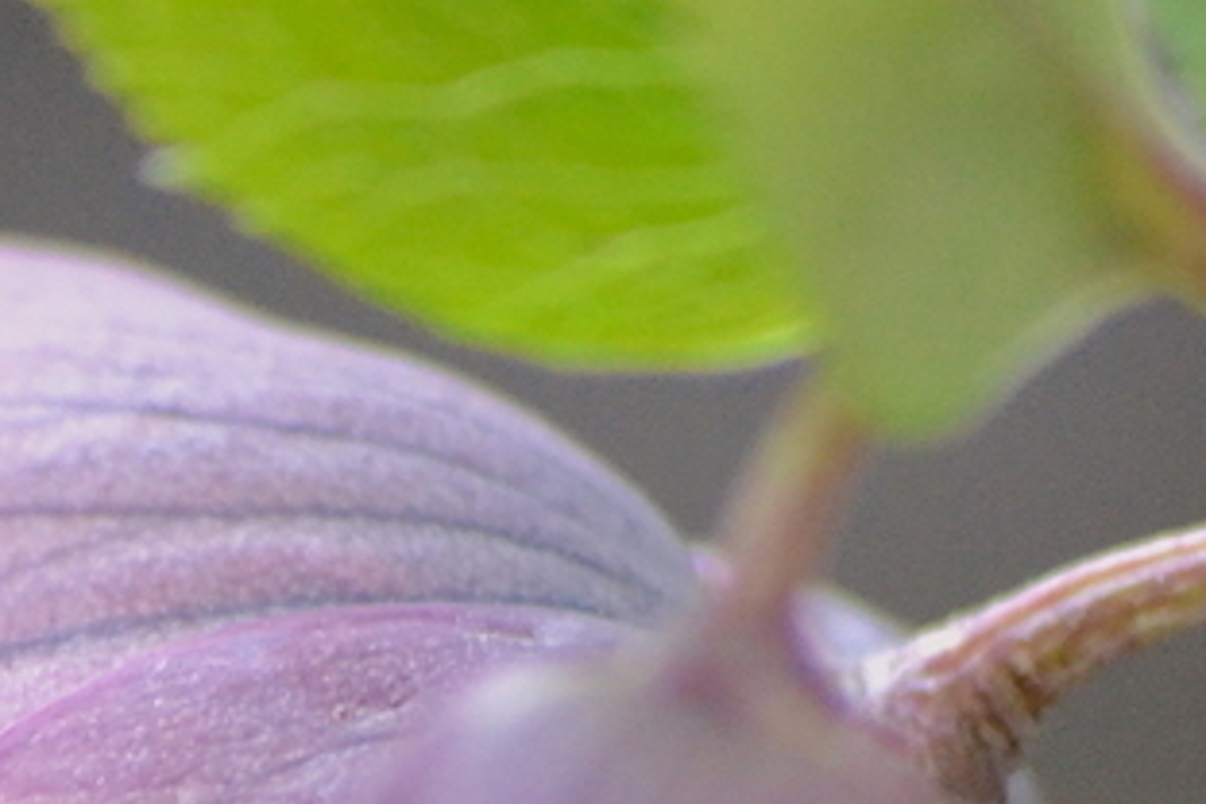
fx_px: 58051
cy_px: 1225
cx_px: -43
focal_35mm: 1733
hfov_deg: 1.2
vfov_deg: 0.8
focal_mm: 300
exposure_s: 1/640
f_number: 6.3
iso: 3200
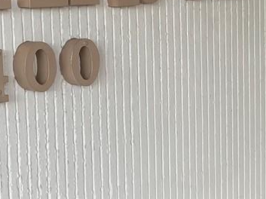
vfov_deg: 12.5
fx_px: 906
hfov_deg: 16.5
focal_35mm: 118
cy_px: 109
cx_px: 226
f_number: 1.6
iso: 80
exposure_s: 1/60
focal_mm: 4.2
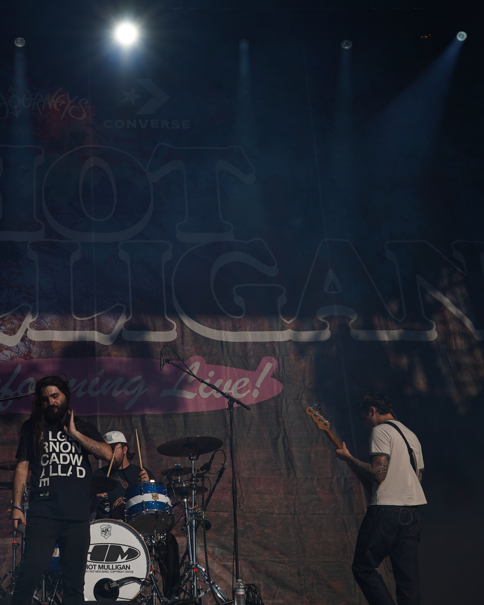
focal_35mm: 68
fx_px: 1218
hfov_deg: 22.2
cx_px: 97
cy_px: 267
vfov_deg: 27.9
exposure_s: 1/1000
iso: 100
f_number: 8
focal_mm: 37
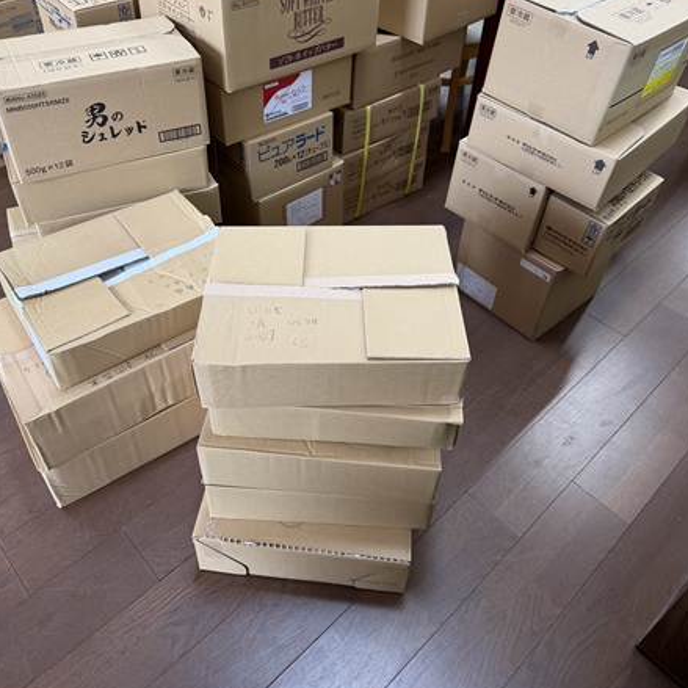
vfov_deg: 55.3
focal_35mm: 29
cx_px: 346
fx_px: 652
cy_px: 279
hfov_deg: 55.6
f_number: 1.78
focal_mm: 6.76
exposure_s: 1/121
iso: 160
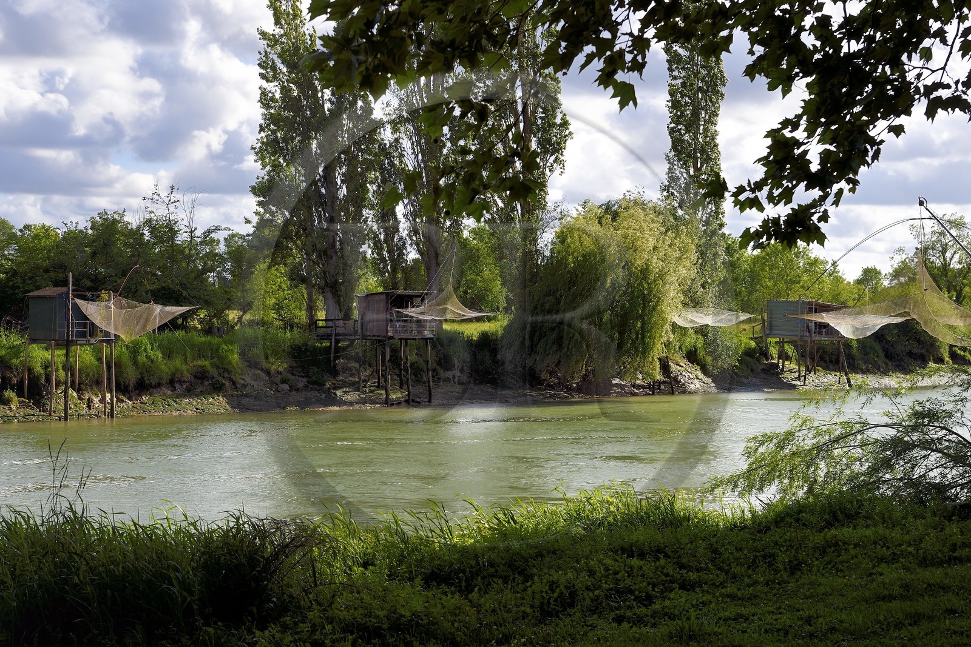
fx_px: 1510
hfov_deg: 35.6
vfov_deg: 24.2
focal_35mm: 56
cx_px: 486
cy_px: 324
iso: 200
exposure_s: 1/320
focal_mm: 56
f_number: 9
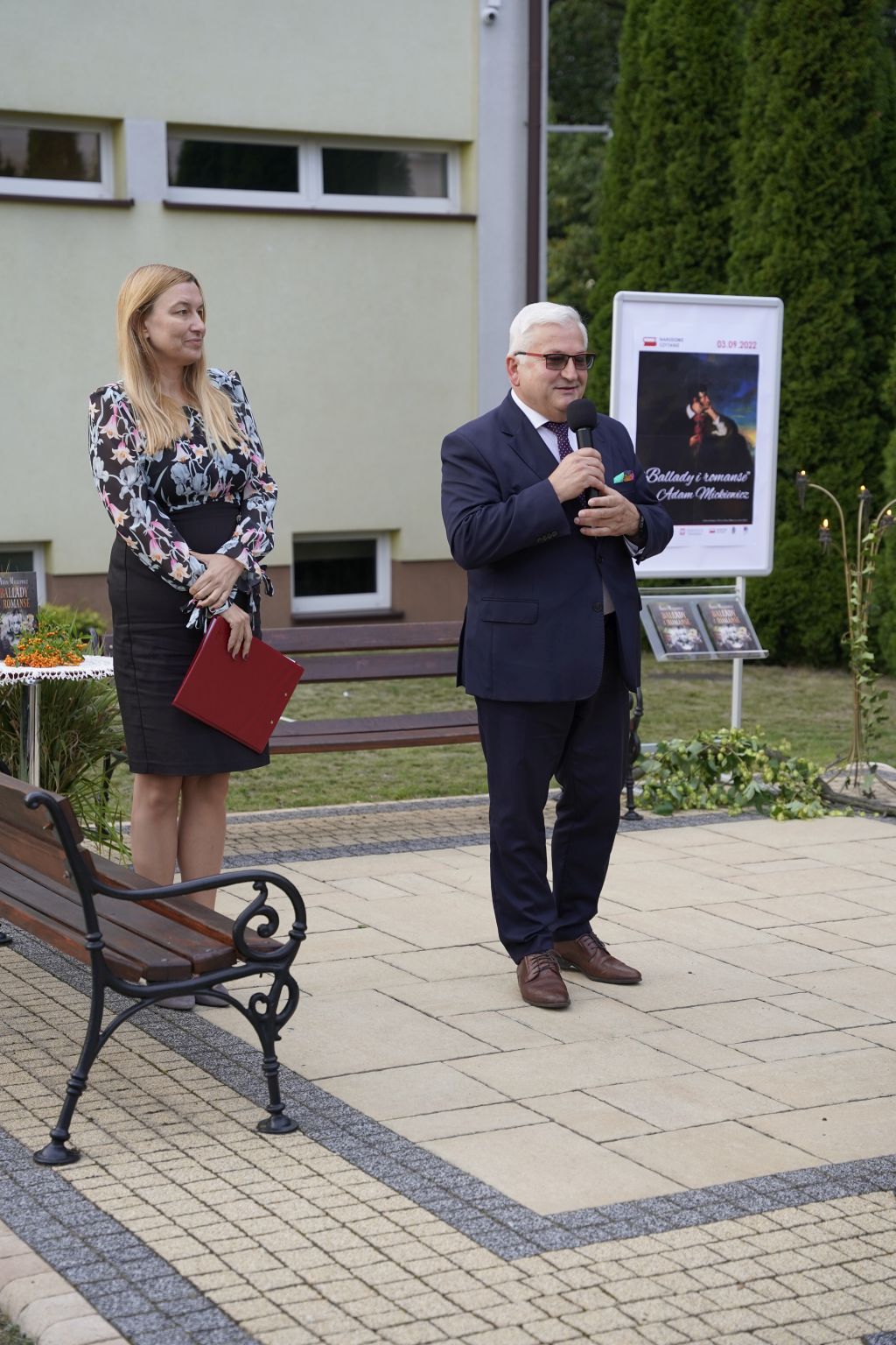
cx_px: 448
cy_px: 672
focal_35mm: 61
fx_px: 2270
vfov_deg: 33.0
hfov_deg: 22.3
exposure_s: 1/160
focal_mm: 60.8
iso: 400
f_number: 4
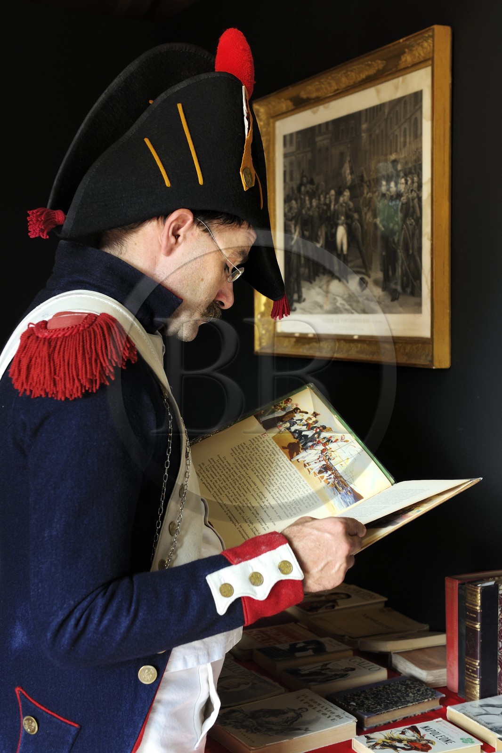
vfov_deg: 41.1
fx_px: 1004
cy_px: 376
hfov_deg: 28.1
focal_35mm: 48
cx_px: 251
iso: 400
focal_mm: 48
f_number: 5
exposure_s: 1/40
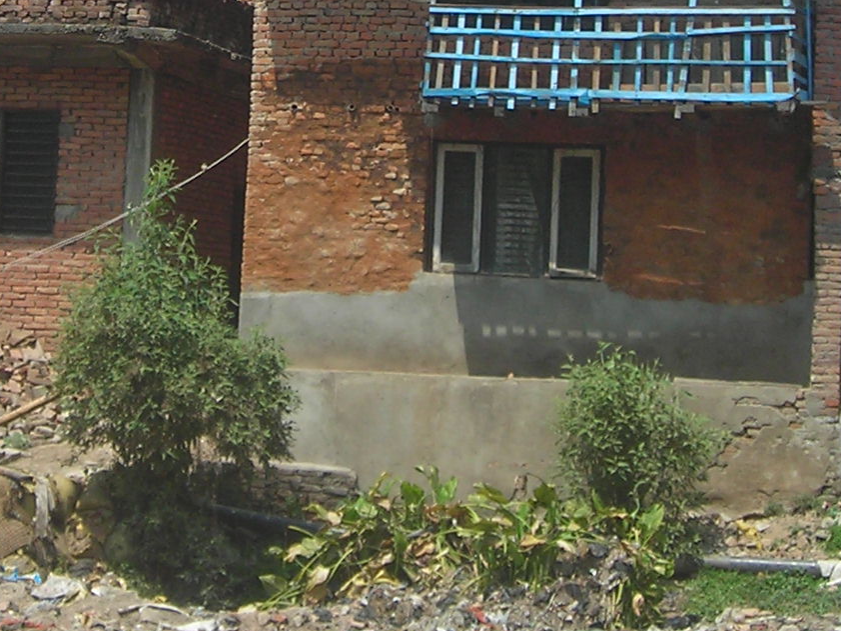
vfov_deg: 12.4
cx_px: 306
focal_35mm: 117
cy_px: -134
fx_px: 2842
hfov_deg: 16.8
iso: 50
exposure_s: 1/133
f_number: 6.4
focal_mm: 6.3
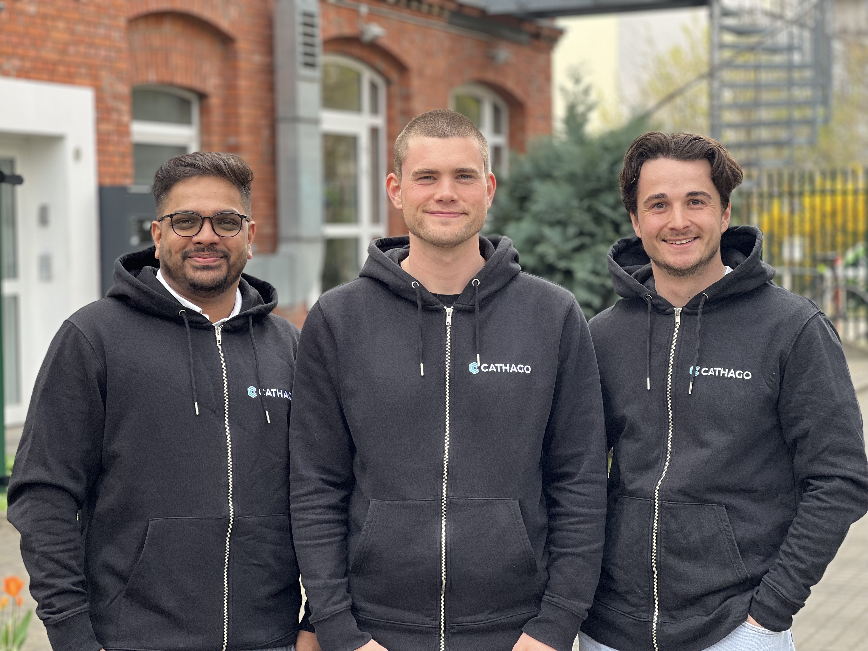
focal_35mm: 77
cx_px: 434
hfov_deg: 25.3
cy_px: 326
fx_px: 1931
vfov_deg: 19.1
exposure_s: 1/121
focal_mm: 9
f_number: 2.8
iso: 40
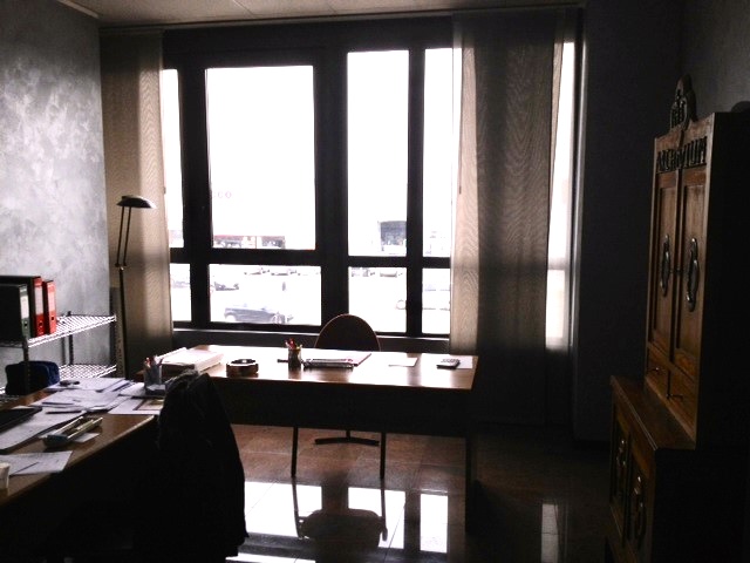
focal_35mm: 35
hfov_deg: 52.6
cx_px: 375
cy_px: 282
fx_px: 758
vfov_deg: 40.7
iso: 64
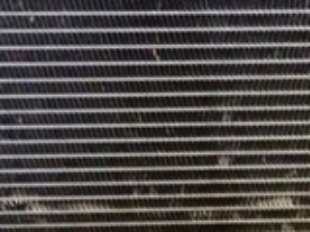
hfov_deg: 14.0
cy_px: 207
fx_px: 1254
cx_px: 250
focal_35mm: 140
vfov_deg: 10.5
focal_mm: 4.28
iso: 800
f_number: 2.4
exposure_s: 1/15
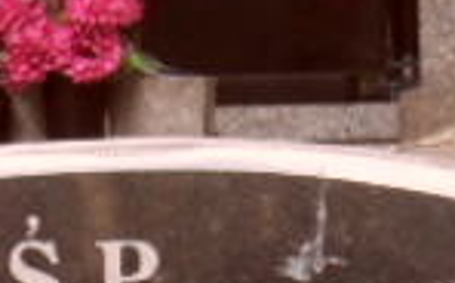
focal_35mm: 367
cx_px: 95
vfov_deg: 3.5
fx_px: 4544
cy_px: 575
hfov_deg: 5.7
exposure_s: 1/45
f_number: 3.8
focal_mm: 8.2
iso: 100
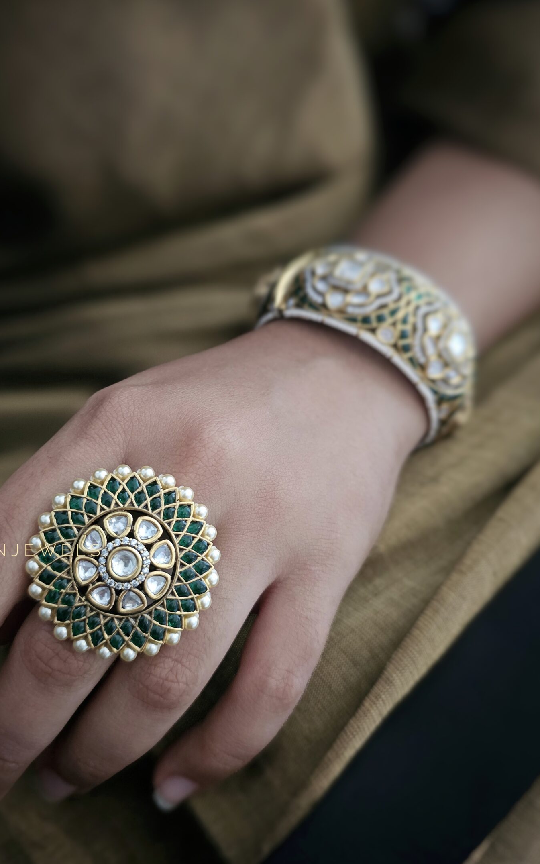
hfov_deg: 43.0
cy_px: 423
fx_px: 683
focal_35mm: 29
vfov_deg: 64.6
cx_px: 230
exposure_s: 1/26
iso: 640
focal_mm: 6.3
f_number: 1.7
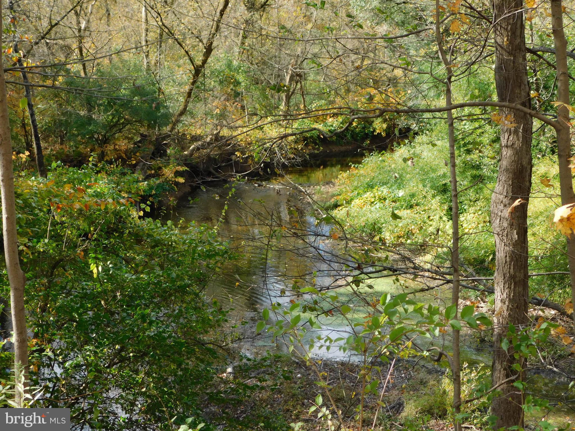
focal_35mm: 59
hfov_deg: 32.7
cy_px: 216
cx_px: 288
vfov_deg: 24.8
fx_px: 980
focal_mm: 10.4
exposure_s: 1/200
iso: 125
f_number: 4
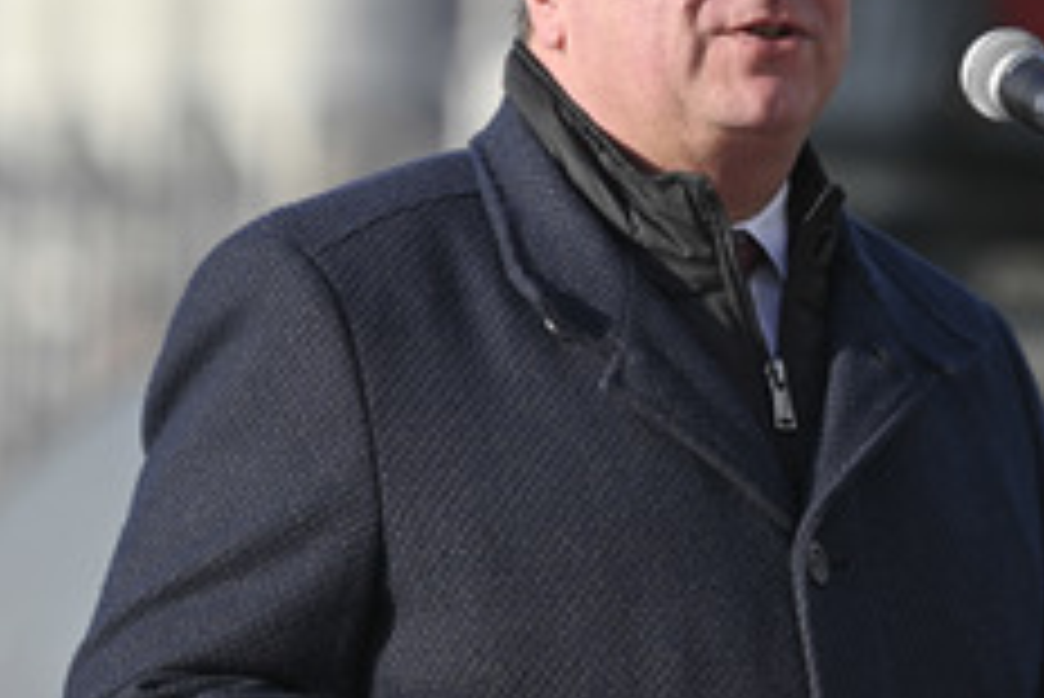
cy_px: 329
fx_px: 8444
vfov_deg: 4.7
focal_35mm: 291
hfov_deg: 7.1
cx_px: 722
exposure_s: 1/1600
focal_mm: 150
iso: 64
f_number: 2.8
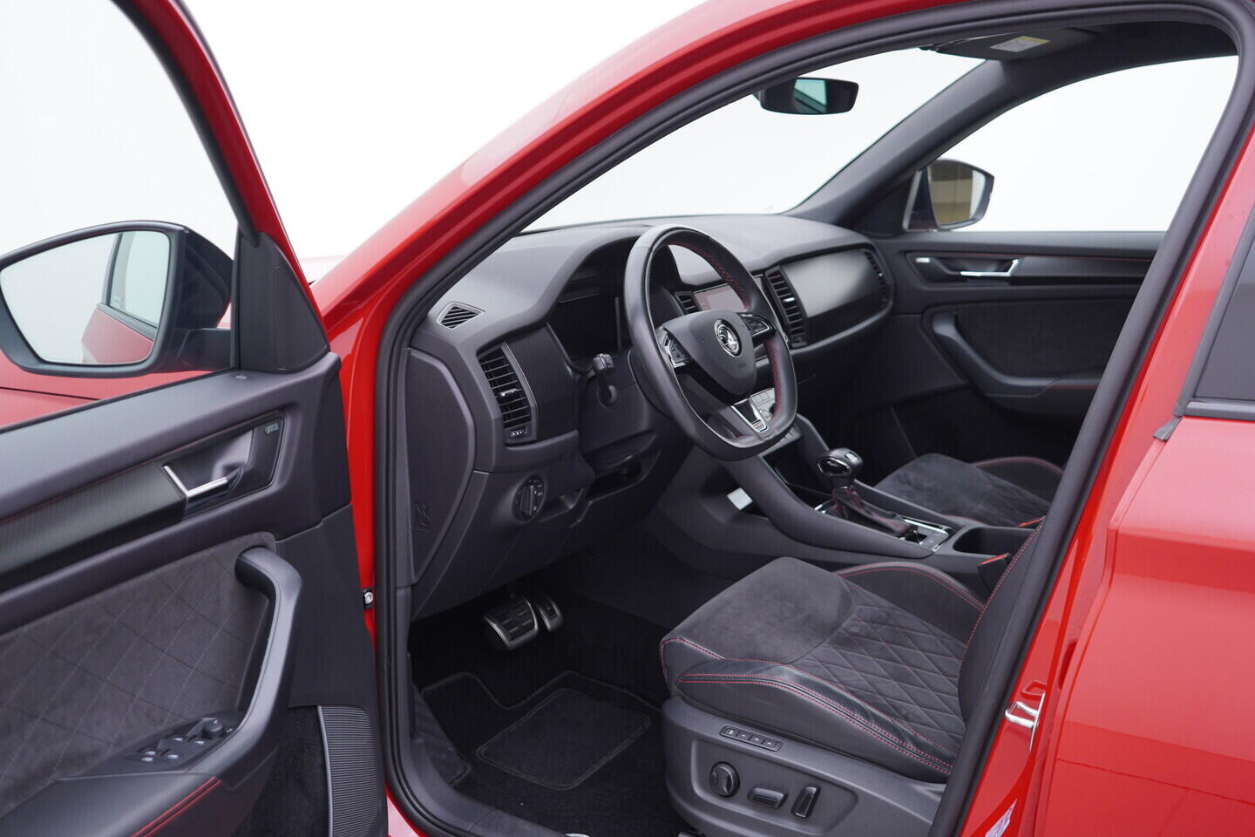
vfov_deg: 36.9
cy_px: 418
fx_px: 1255
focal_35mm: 36
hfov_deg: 53.1
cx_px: 628
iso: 125
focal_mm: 24
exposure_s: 1/40
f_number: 2.8
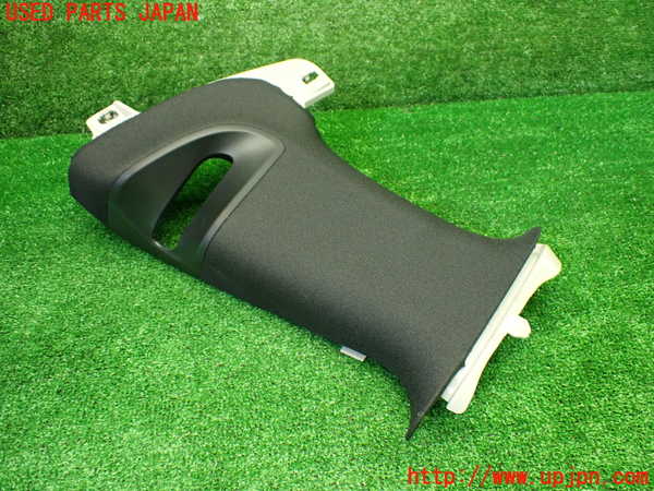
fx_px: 567
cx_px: 327
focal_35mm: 30
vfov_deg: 46.8
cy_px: 246
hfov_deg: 60.0
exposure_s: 1/125
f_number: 2.3
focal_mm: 5.4
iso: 800
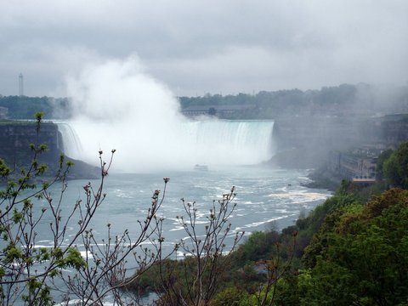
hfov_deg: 25.7
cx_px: 204
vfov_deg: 19.4
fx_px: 896
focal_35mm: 76
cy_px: 153
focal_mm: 16.1
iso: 100
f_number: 5
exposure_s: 1/800
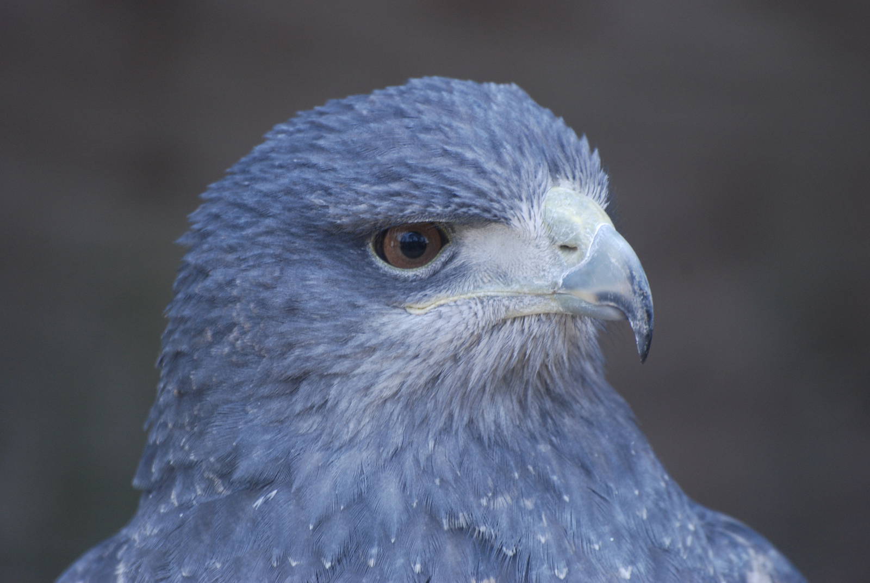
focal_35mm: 450
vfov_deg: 3.1
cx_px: 435
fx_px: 10888
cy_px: 292
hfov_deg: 4.6
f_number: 5.6
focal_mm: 300
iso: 400
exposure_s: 1/160
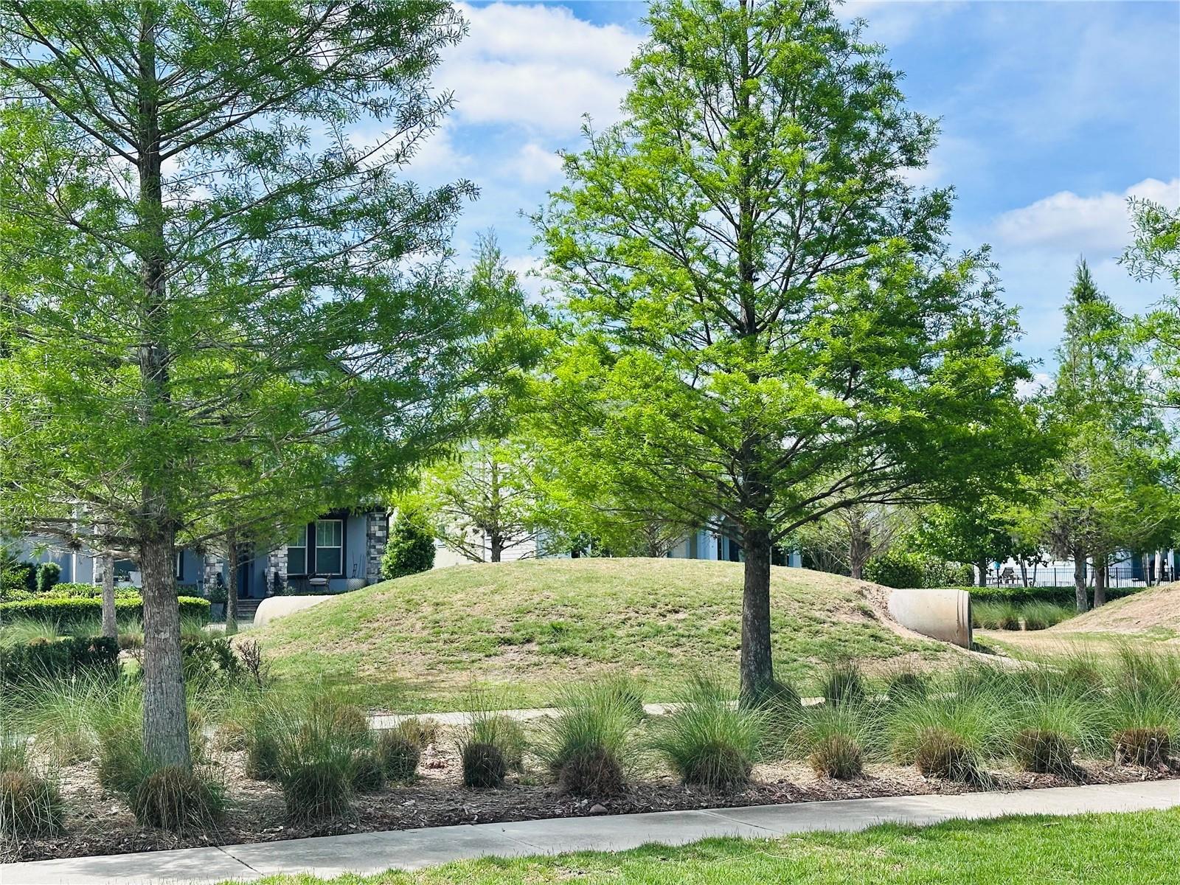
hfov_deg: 39.7
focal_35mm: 48
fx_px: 1636
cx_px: 590
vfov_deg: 30.3
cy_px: 442
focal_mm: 6.86
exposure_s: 1/2809
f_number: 1.78
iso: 64
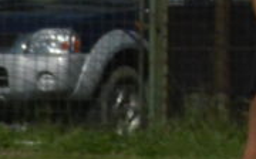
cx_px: 678
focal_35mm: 2263
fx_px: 15769
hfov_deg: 0.9
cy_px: -36
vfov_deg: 0.6
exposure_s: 1/4000
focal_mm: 250
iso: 3200
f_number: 20
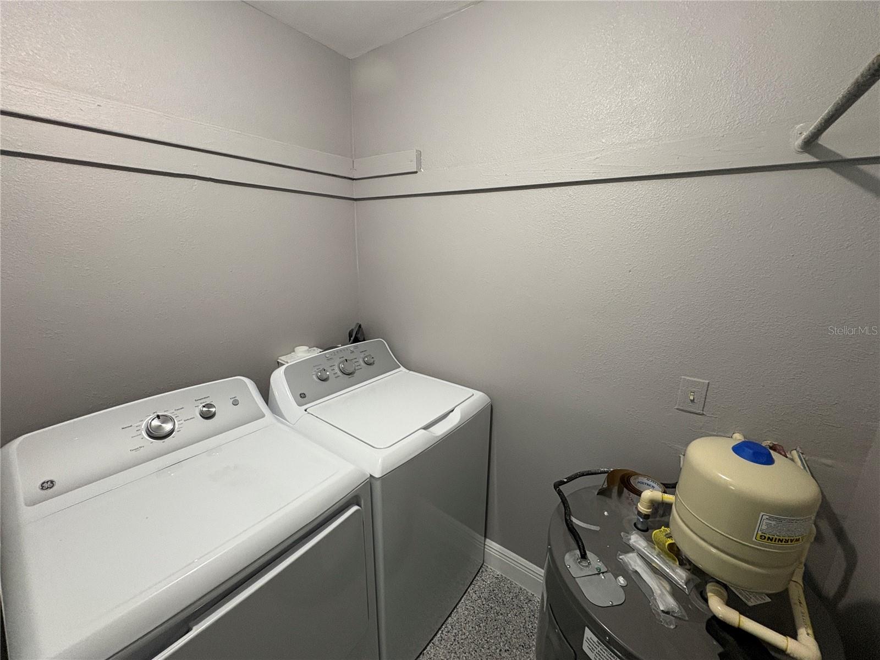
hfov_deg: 102.1
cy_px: 330
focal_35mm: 14
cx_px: 440
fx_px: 356
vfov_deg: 85.7
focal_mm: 2.22
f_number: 2.2
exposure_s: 1/60
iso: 320
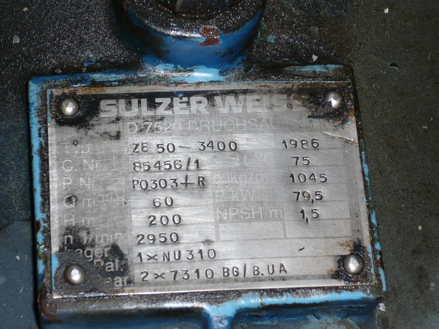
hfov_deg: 17.9
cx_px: 220
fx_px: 1395
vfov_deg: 13.5
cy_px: 164
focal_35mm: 110
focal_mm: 12
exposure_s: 1/30
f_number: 4.7
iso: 100
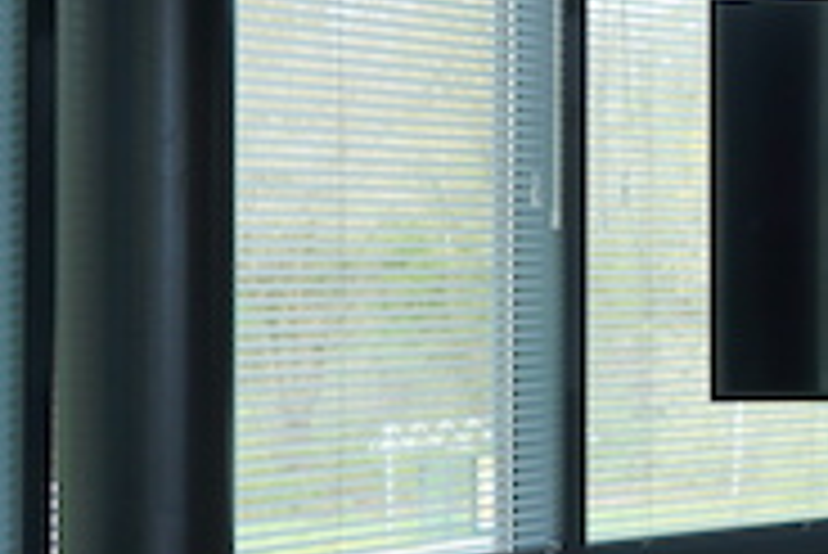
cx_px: 1390
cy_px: 187
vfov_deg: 10.9
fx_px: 2900
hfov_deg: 14.6
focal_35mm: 126
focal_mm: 29
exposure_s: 1/60
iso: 160
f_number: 4
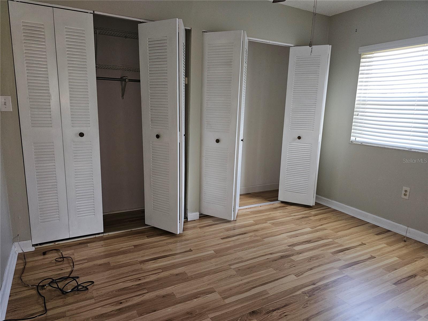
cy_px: 160
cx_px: 214
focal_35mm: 23
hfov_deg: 73.9
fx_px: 284
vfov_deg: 58.9
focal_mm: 6.3
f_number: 1.7
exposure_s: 1/40
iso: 125
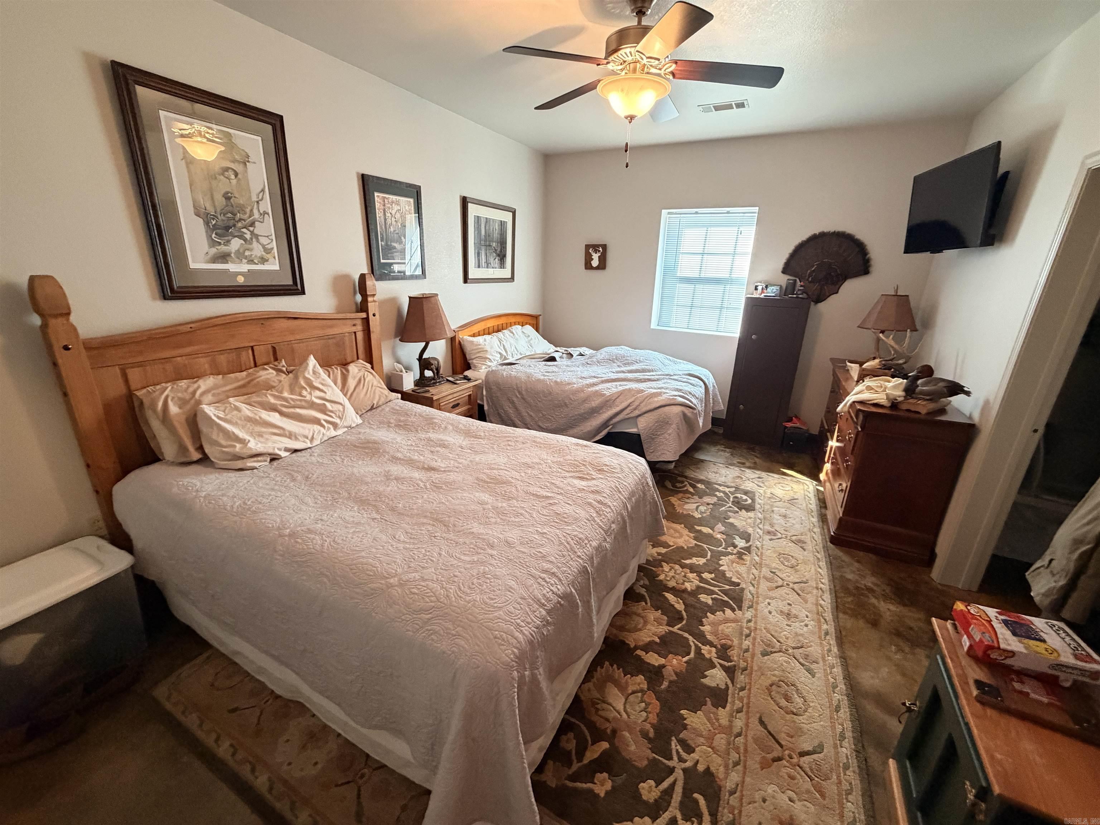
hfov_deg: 102.1
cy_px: 412
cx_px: 550
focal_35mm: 14
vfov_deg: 85.7
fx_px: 445
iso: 500
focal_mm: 2.22
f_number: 2.2
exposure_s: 1/60
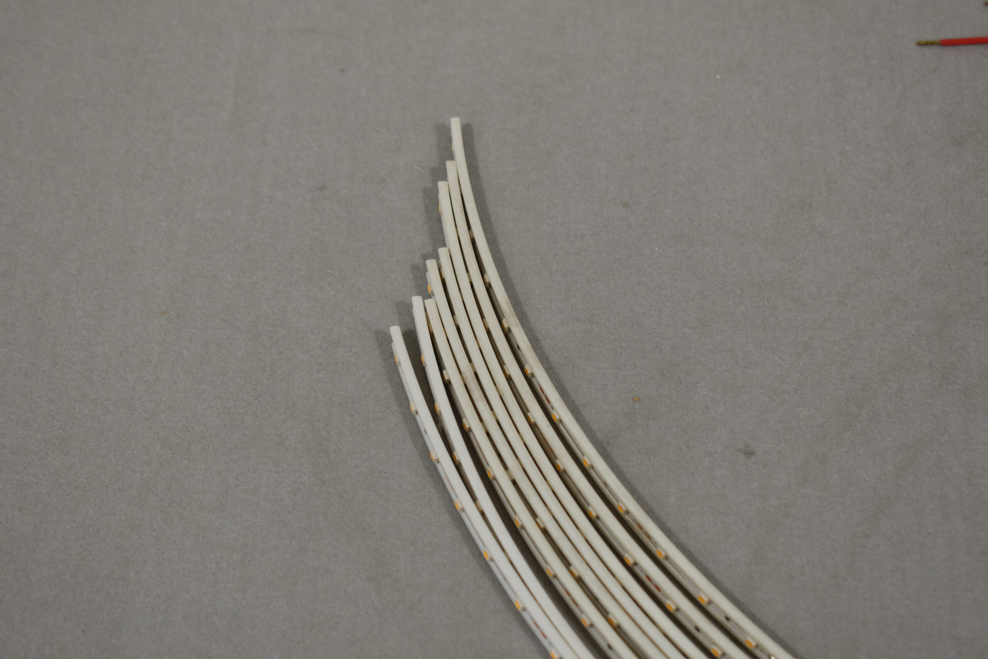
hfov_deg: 28.1
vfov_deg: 18.9
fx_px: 1976
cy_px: 330
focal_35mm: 72
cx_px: 494
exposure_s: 1/125
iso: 360
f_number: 5.6
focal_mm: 48
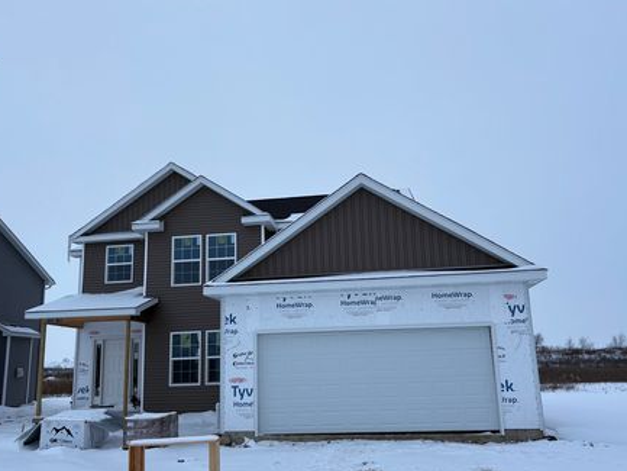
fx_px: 544
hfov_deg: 59.9
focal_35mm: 30
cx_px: 295
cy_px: 260
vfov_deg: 46.7
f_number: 1.6
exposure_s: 1/402
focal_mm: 5.96
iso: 50
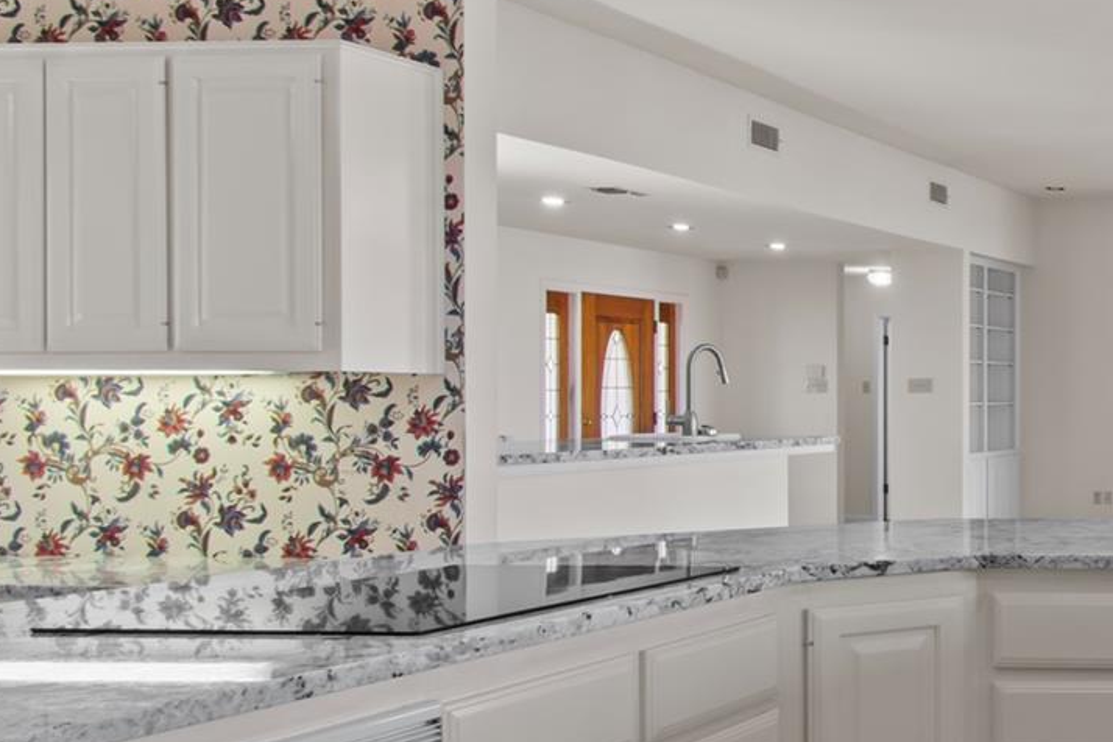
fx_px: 1329
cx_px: 1462
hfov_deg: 33.0
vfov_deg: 31.2
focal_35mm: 43
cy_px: 392
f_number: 9
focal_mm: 10
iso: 100
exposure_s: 1/1.25
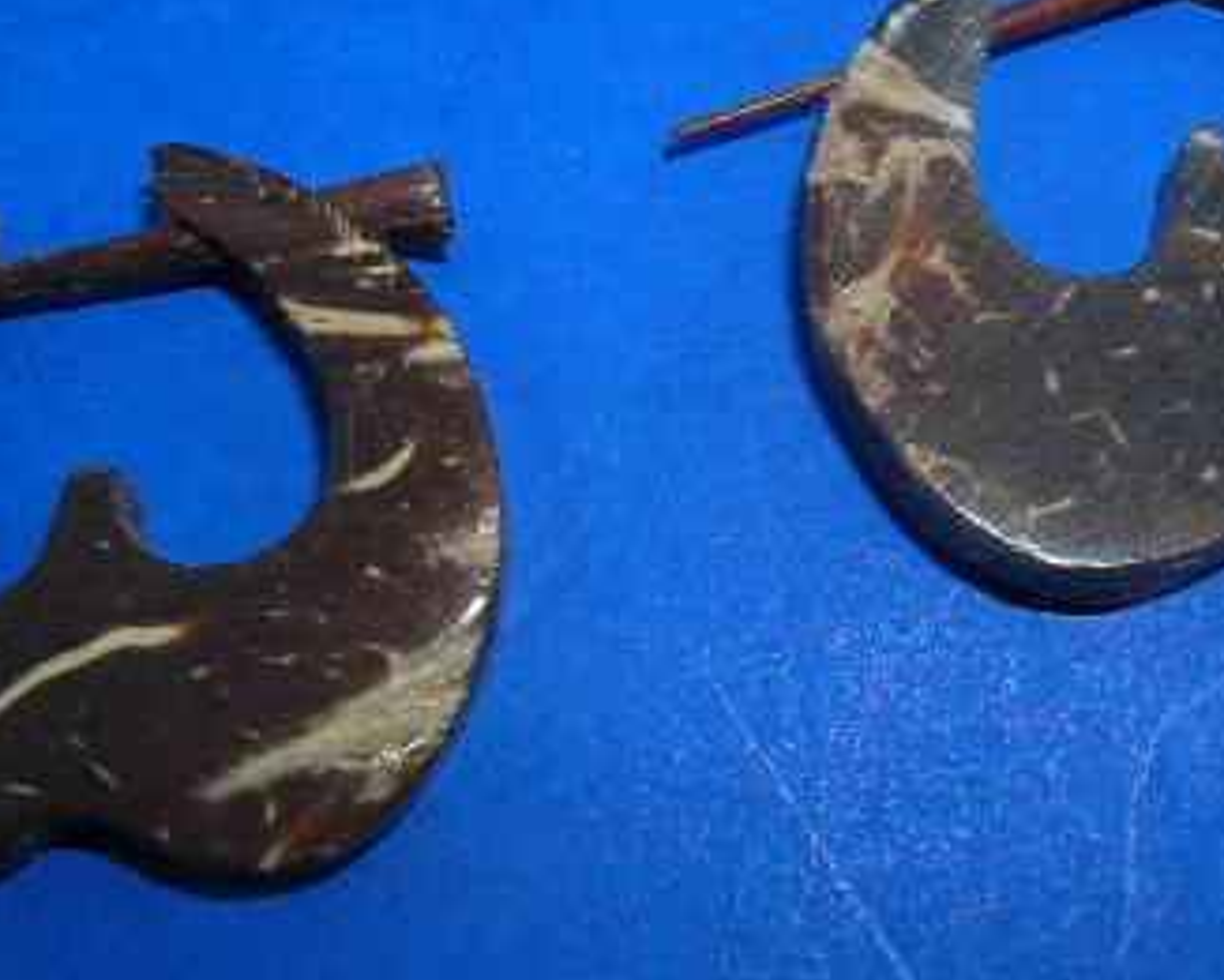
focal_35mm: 67
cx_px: 710
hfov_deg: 28.3
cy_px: 323
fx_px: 2428
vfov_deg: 22.7
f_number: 5.6
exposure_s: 1/60.1
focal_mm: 5.8
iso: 50
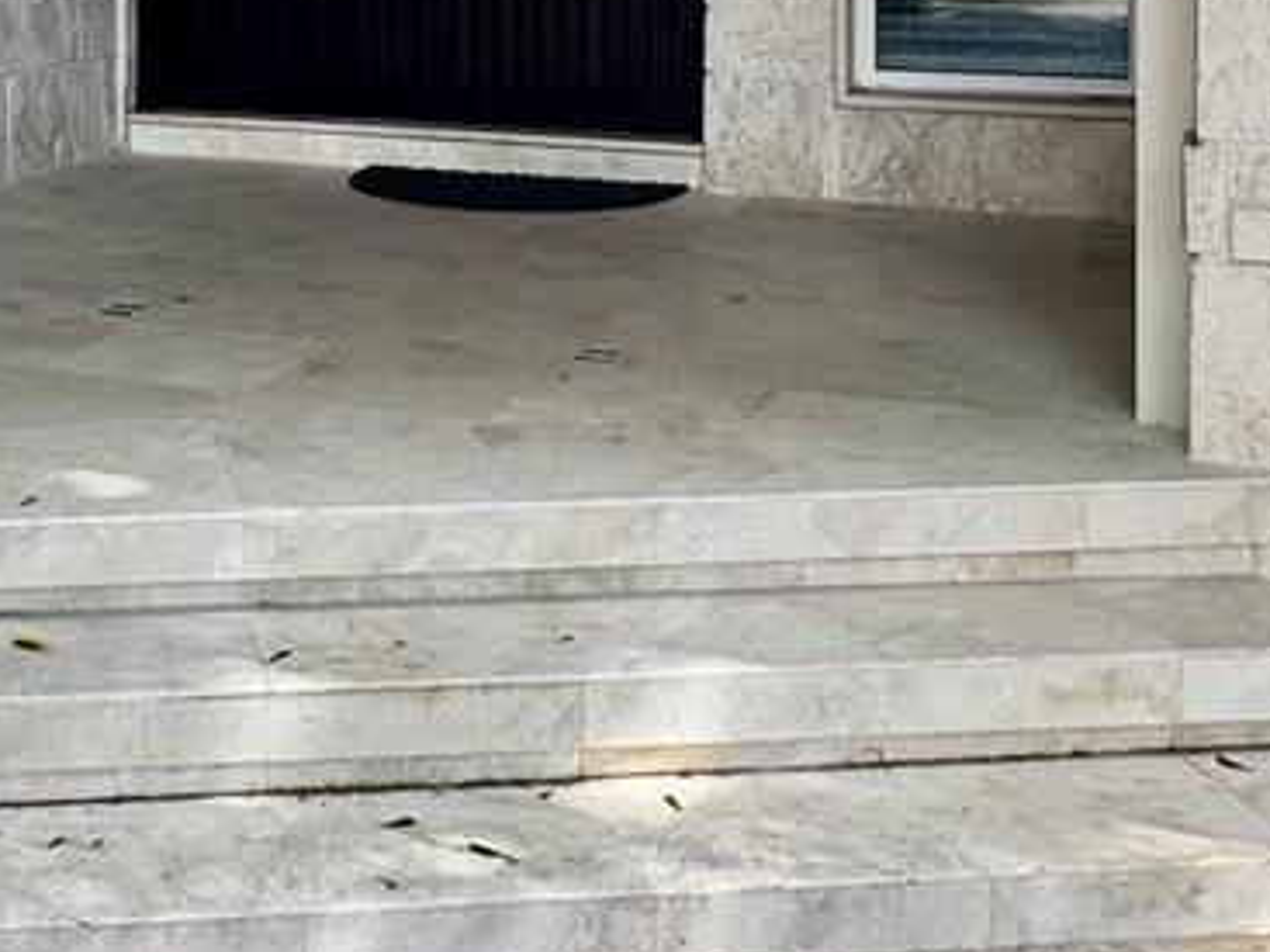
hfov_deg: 30.9
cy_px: -135
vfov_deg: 22.5
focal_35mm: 61
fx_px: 2237
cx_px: 242
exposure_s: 1/191
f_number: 2.2
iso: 40
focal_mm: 2.22
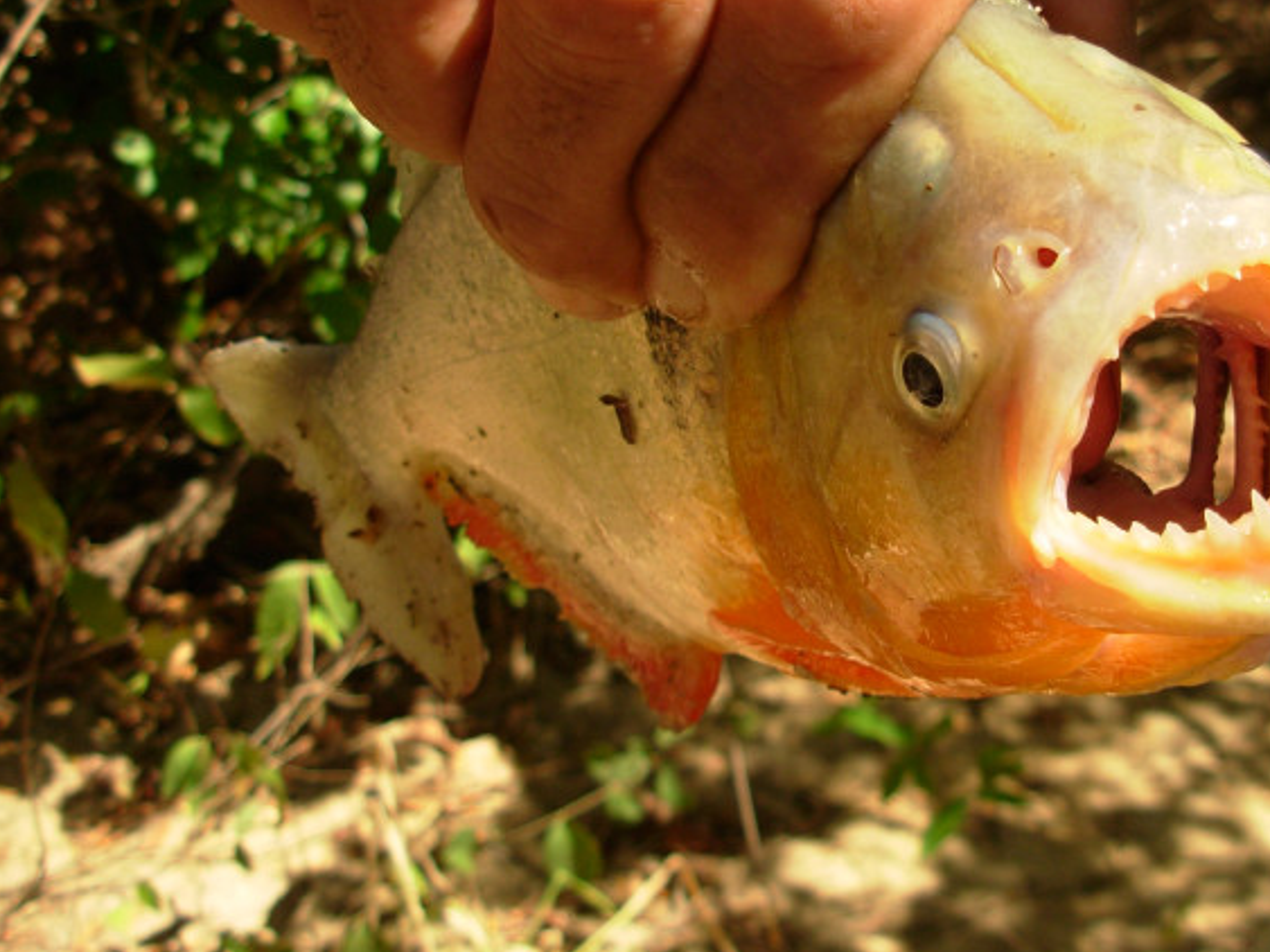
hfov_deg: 35.1
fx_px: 1981
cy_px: 309
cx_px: 866
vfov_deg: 26.8
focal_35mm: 54
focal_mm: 6.3
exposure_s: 1/512
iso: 50
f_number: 2.9
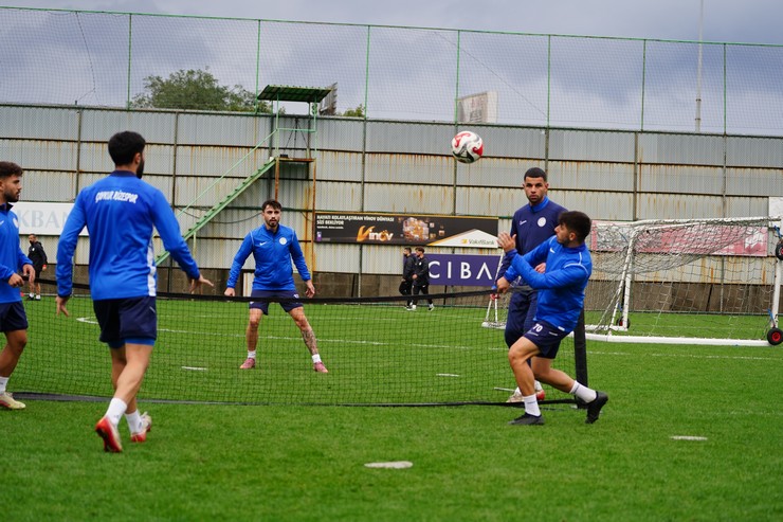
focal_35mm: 109
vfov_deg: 12.6
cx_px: 392
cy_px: 261
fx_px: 2370
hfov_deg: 18.8
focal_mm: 109
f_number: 4.5
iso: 500
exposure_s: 1/1500
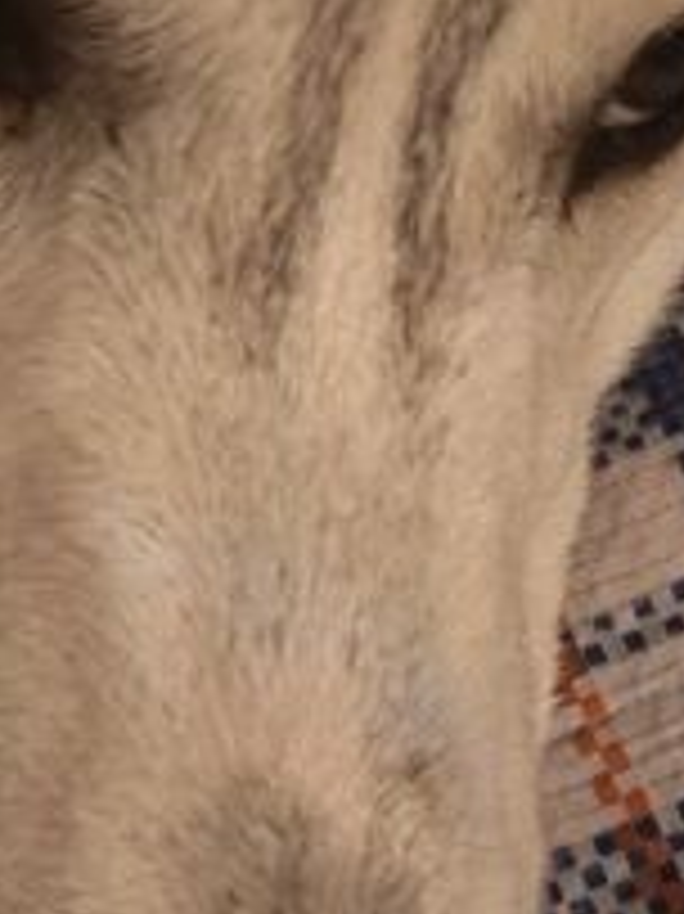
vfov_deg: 23.0
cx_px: 558
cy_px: 486
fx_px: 2242
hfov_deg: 17.2
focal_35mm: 85
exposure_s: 1/17
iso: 5000
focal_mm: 6.12
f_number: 1.9
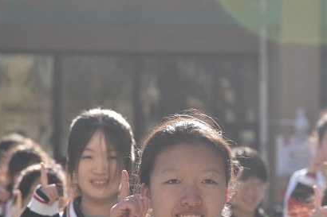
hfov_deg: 4.8
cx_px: 233
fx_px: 3886
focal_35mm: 428
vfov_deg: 3.2
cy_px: 211
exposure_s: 1/500
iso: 280
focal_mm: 130
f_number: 8
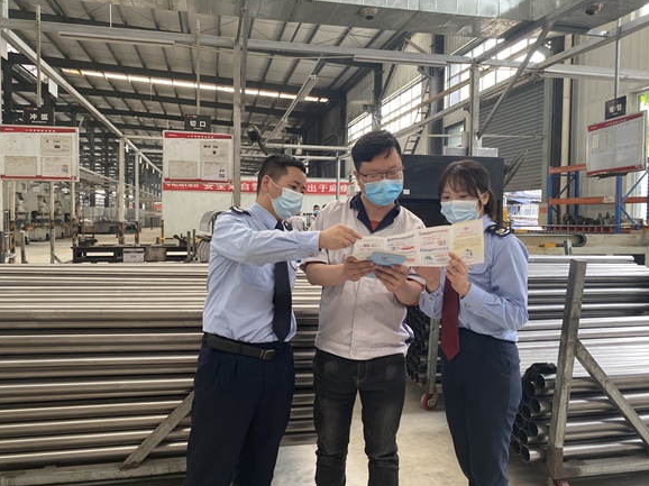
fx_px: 506
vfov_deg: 51.3
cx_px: 317
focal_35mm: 27
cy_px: 239
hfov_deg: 65.3
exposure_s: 1/121
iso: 125
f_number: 1.8
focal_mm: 4.25
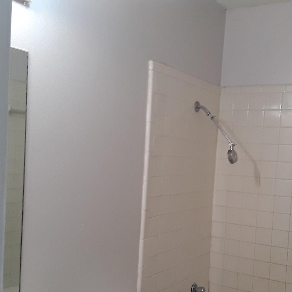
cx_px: 190
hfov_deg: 38.0
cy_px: 172
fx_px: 420
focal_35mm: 44
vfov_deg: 38.2
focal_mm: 2.9
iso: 50
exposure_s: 1/40
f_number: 1.9
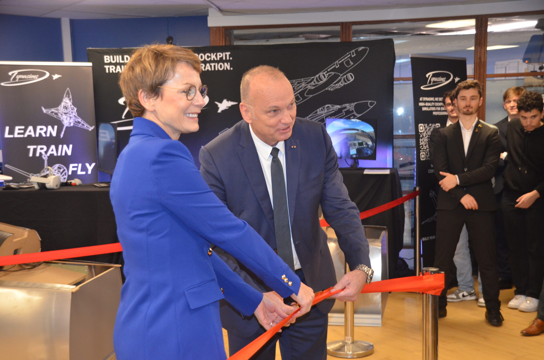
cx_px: 272
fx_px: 814
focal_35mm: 54
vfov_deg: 25.0
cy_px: 180
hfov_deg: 36.9
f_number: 5.6
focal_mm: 36
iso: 1600
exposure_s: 1/60
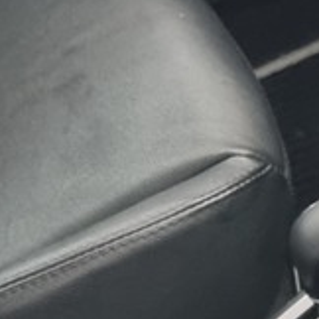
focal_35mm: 145
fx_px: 1512
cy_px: 337
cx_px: 583
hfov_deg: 11.2
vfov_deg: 11.9
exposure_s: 1/33
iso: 640
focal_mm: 5.4
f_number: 1.8
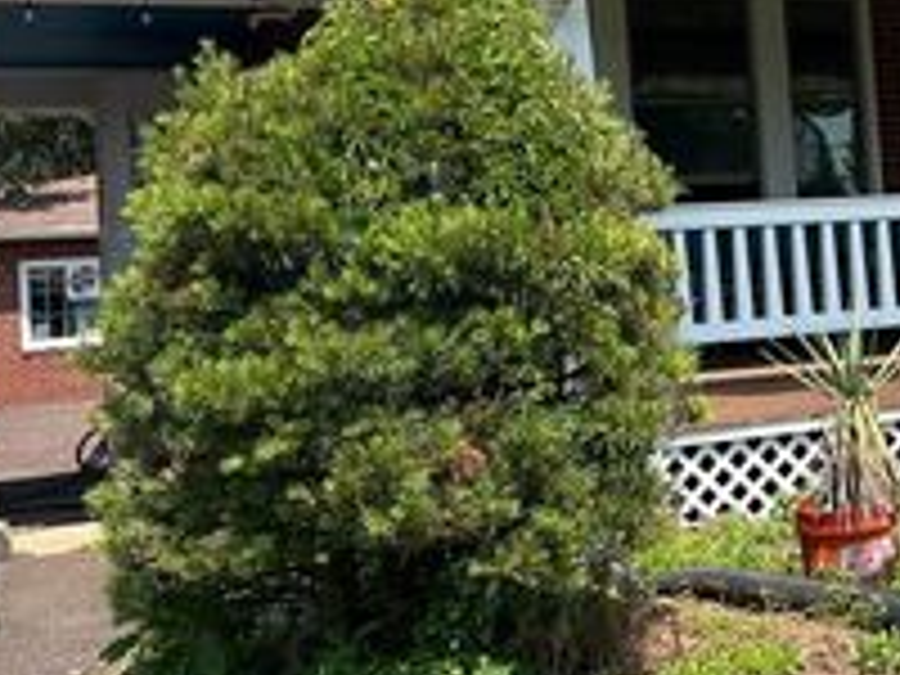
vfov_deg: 22.4
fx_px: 1690
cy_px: 187
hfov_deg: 26.7
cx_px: 1062
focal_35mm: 65
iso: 50
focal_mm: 5.7
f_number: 1.5
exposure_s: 1/2299
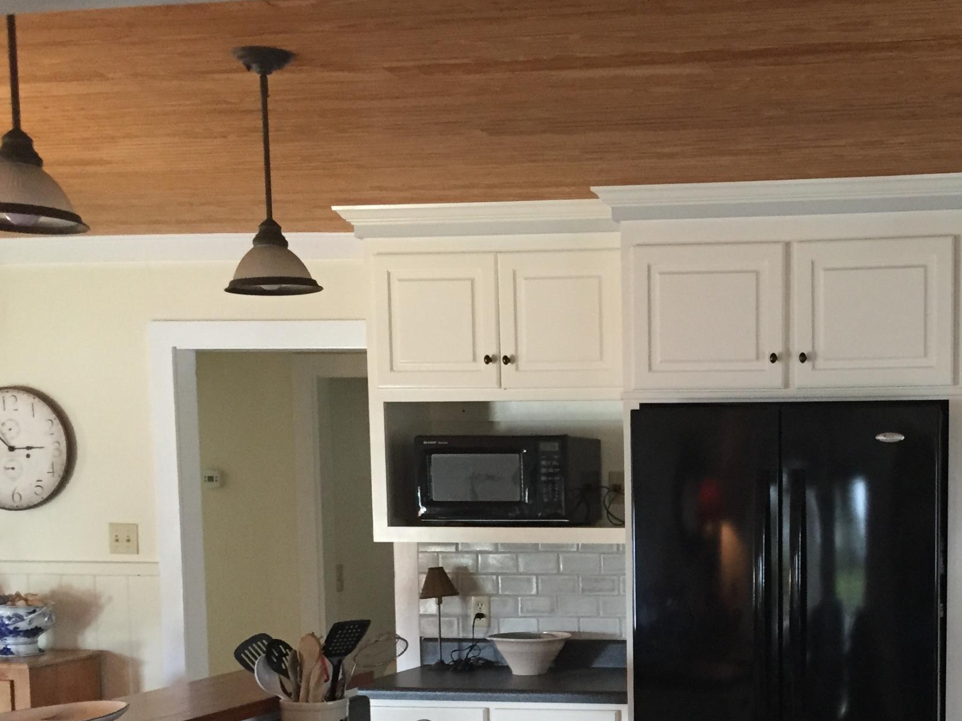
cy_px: 639
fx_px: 1473
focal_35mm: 53
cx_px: 799
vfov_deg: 26.6
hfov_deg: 34.8
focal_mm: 4.15
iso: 200
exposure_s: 1/30
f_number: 2.2
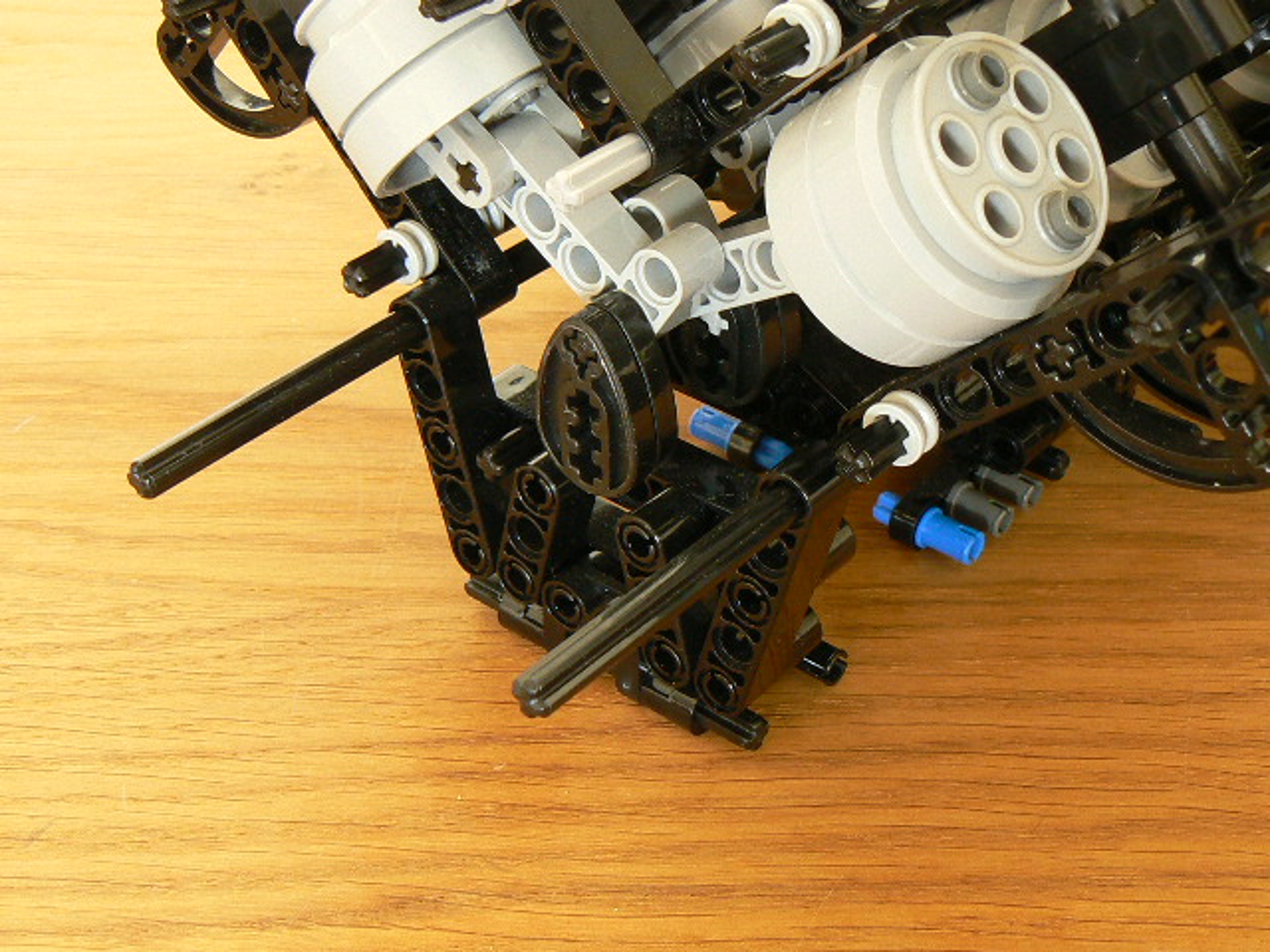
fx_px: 1944
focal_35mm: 53
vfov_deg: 27.5
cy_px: 476
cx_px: 635
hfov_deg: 36.2
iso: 100
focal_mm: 6.4
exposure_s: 3.2
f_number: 4
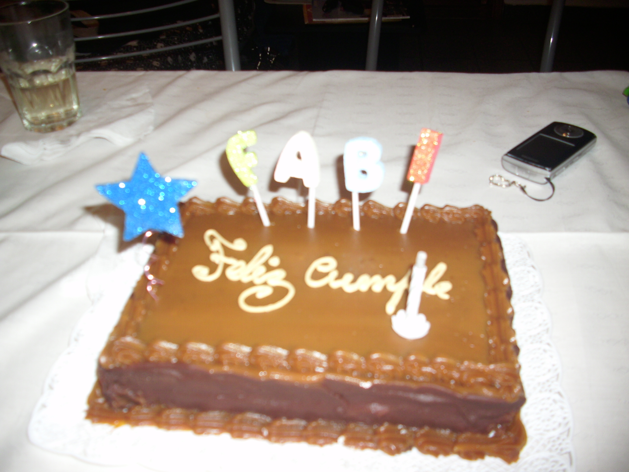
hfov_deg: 58.4
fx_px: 563
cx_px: 314
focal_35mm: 31
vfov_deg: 45.4
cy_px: 236
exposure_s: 1/30
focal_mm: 6.2
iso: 50
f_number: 2.8
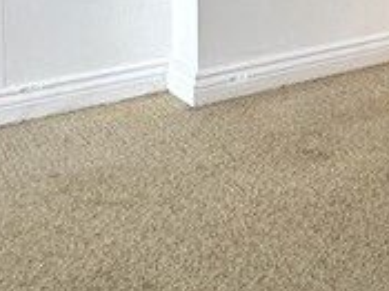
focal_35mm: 82
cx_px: 614
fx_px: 921
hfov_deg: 20.0
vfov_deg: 15.9
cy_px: -189
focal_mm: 2.22
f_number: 2.2
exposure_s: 1/99
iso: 100
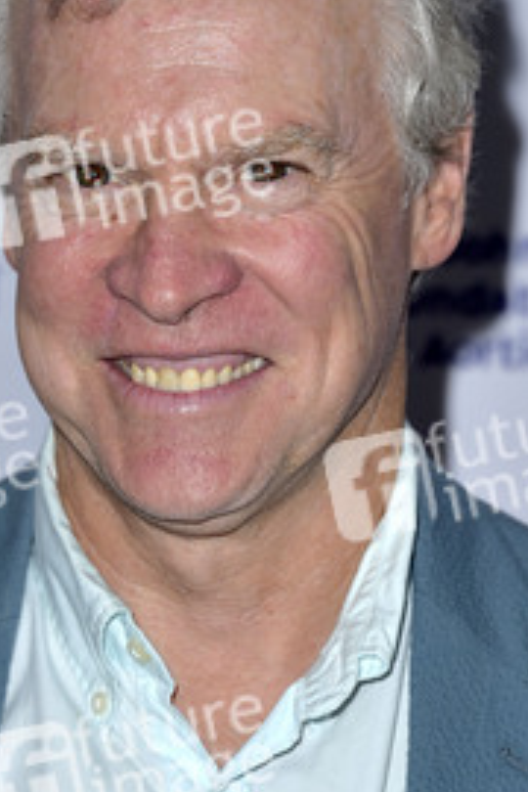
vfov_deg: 8.7
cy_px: 326
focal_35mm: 237
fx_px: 5214
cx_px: 210
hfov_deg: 5.8
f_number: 6.3
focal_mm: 160
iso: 250
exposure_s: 1/250
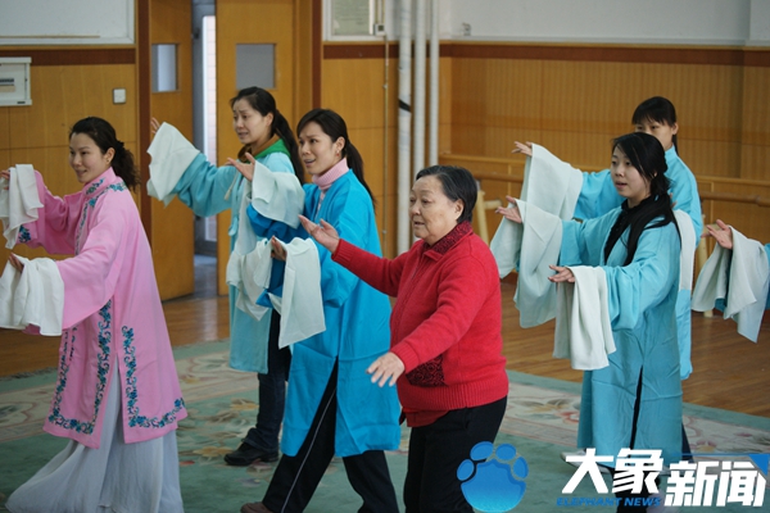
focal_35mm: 75
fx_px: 1604
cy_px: 256
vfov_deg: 18.2
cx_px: 385
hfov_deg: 27.0
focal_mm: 75
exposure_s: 1/80
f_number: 4.5
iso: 800
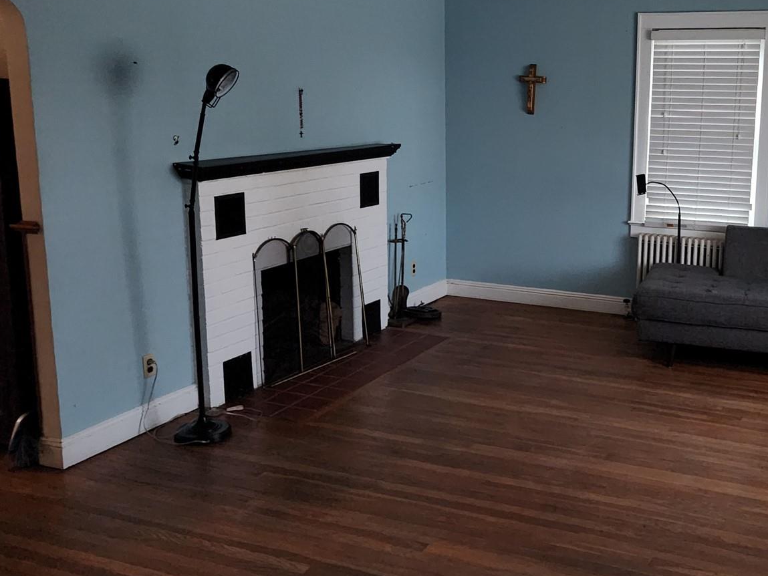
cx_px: 567
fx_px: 910
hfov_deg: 44.4
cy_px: 257
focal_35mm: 41
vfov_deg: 35.1
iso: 1600
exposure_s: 1/24
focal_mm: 5.4
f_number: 1.8
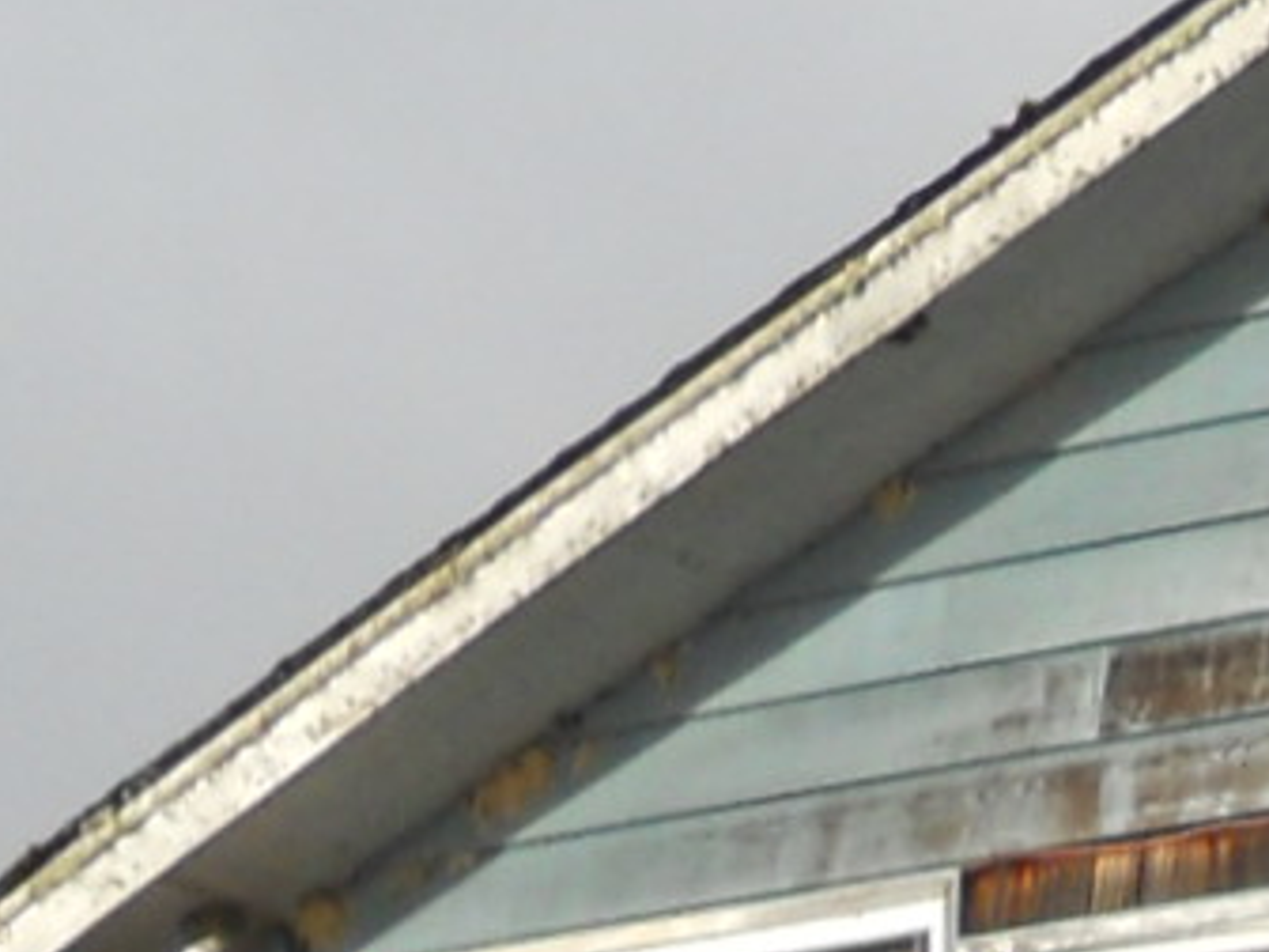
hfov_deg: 7.8
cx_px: 3969
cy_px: 2626
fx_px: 7918
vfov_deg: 6.4
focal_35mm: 216
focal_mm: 5
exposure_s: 1/1000
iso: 80
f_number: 2.7
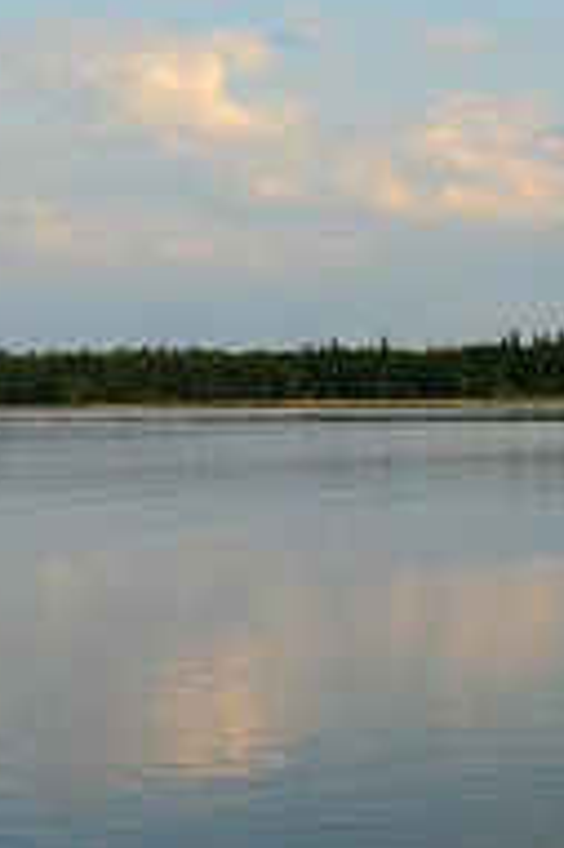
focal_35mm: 94
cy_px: 526
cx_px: 762
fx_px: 2213
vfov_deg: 21.7
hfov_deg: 13.9
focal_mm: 12
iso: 1800
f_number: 4
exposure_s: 1/8000
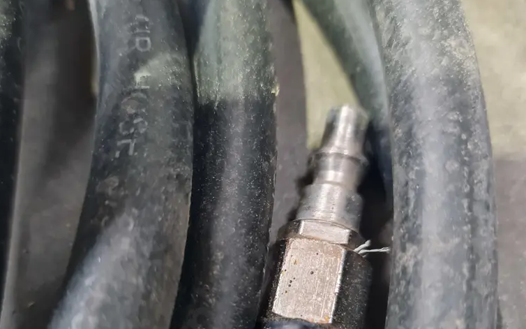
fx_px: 516
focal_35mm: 36
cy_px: 245
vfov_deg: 34.6
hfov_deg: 54.0
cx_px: 260
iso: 640
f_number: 1.8
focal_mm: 7
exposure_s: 1/50
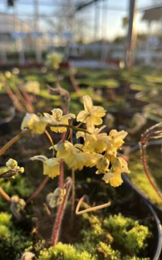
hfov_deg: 44.3
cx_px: 67
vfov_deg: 66.5
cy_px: 131
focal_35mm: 28
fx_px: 198
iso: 40
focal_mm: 5.1
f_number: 1.6
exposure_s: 1/274
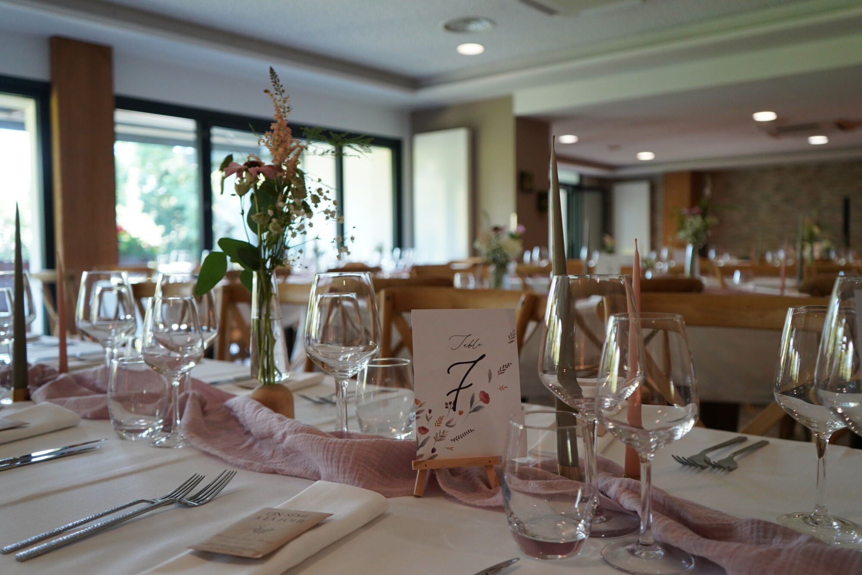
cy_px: 288
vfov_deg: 43.6
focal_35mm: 30
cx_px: 431
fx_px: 718
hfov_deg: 61.9
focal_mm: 30
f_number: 3.5
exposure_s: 1/160
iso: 2000
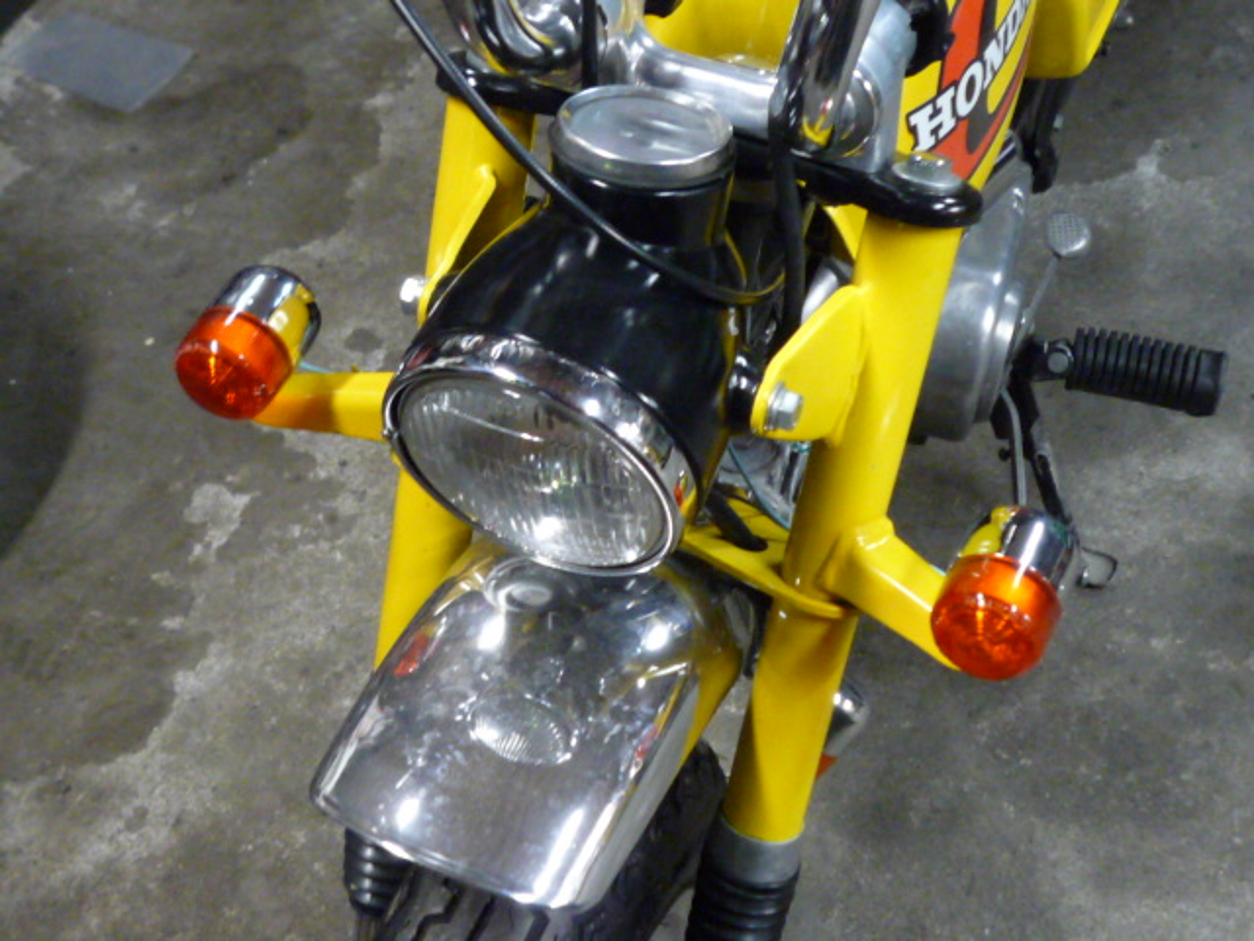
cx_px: 627
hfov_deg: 38.9
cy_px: 470
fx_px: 1775
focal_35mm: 49
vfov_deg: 29.7
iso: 400
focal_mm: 4.9
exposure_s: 1/13
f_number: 2.9
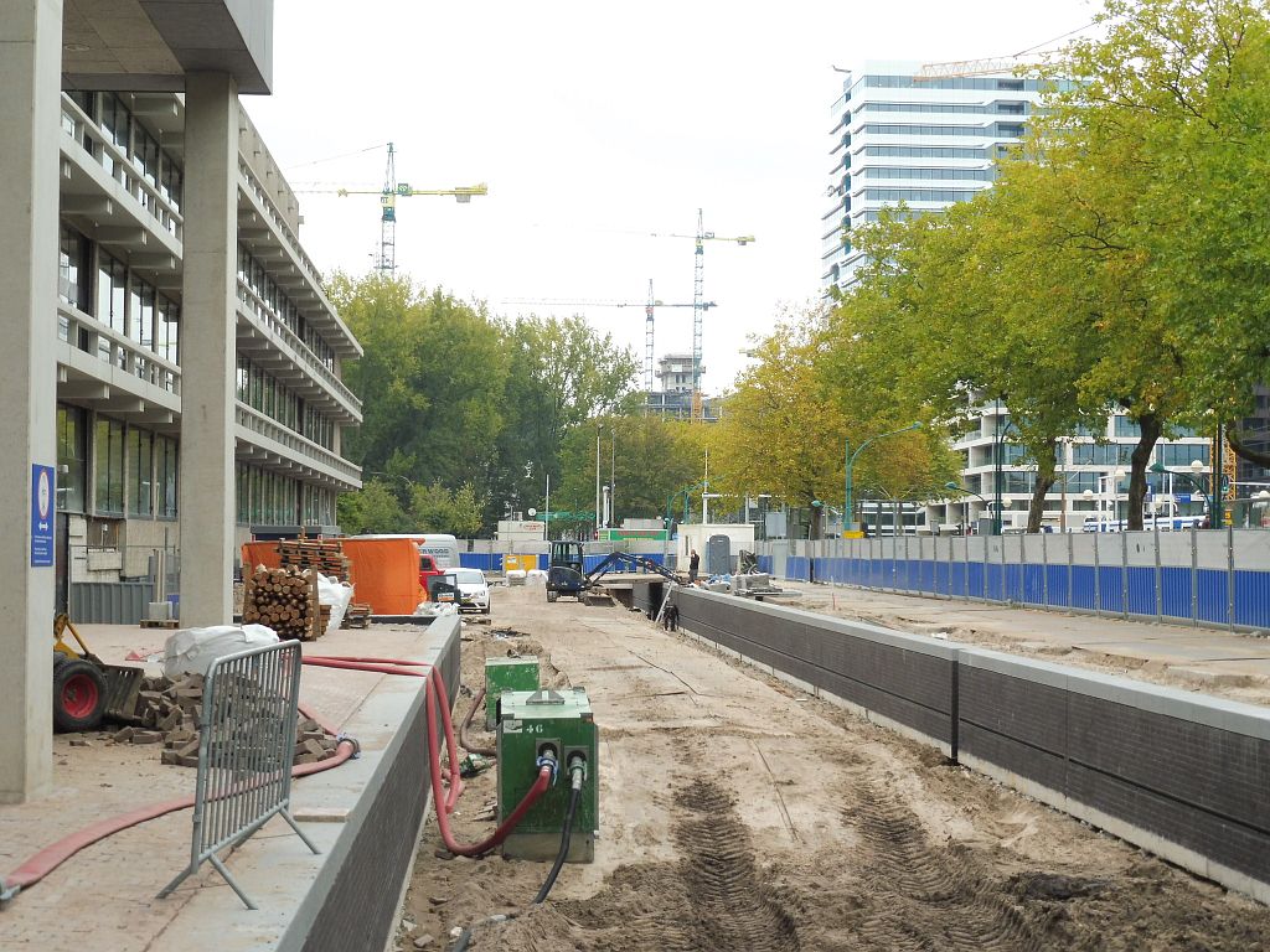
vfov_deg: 23.7
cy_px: 476
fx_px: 2275
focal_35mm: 62
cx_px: 635
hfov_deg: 31.2
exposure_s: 1/80
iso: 100
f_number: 4.8
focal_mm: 11
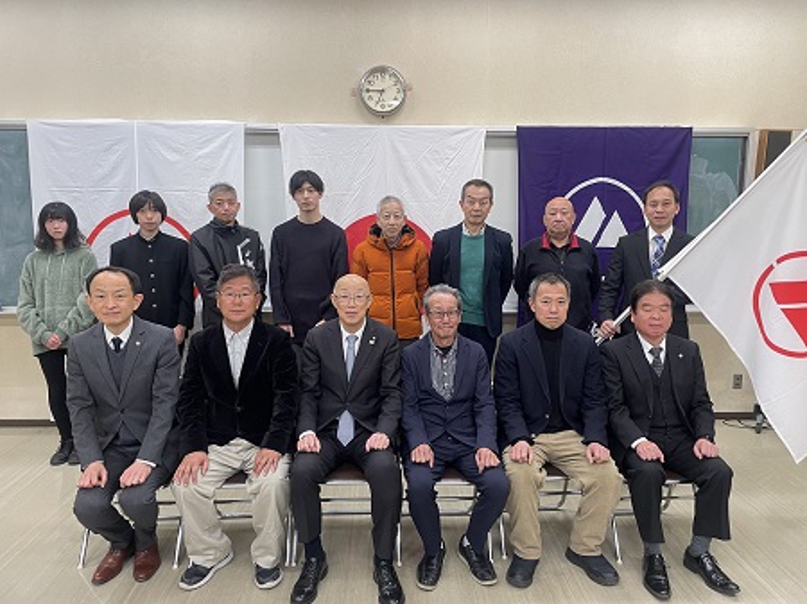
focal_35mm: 26
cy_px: 302
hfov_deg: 67.3
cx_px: 404
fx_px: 606
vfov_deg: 53.0
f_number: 1.6
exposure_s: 1/50
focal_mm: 4.2
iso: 80
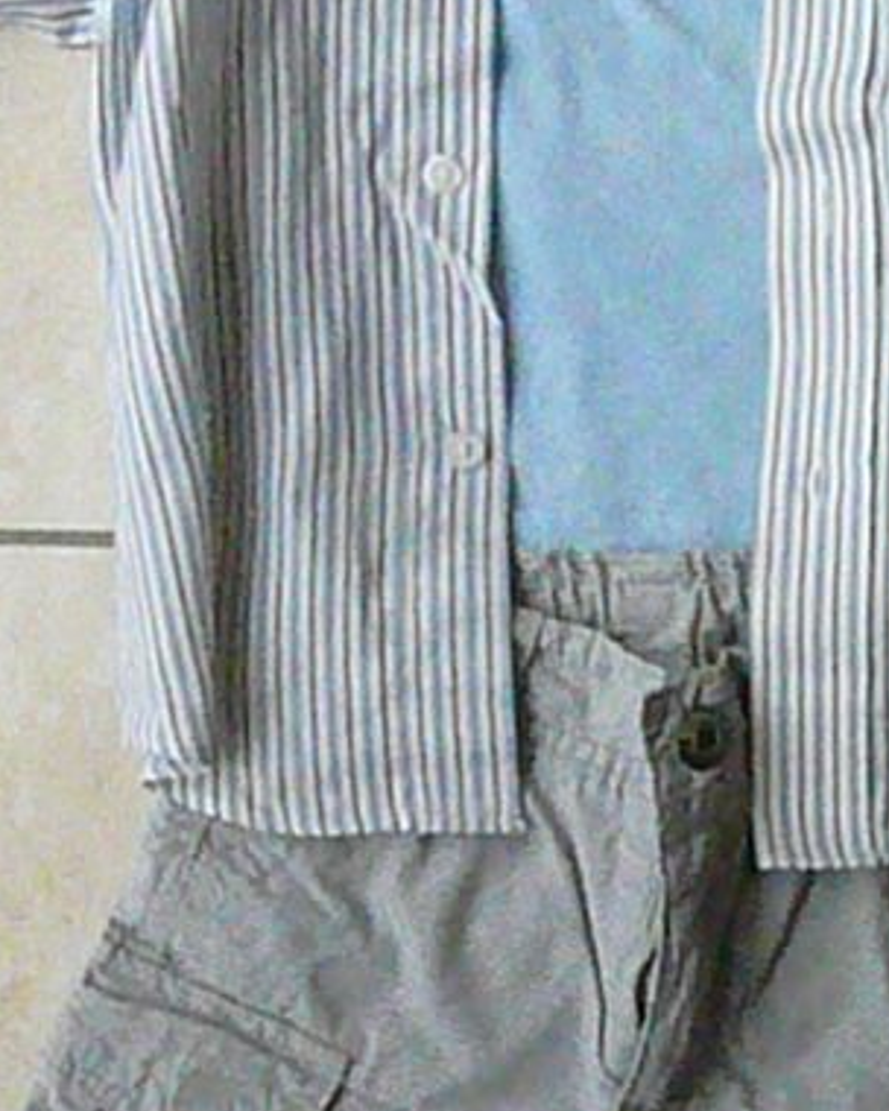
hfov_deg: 19.8
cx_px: 667
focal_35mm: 77
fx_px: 2532
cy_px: 421
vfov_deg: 24.7
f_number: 8
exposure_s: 1/125
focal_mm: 4.9
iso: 3200
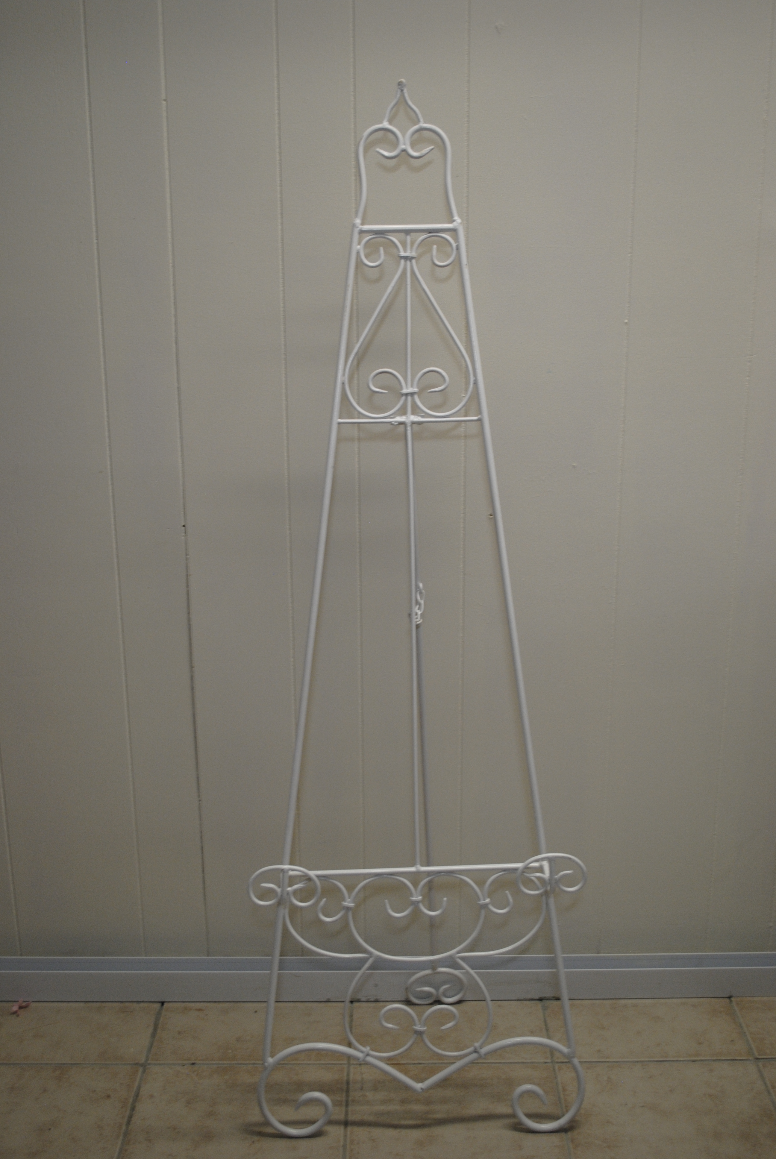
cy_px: 580
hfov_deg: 34.3
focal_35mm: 39
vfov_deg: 49.5
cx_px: 388
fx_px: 1257
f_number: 4.2
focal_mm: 26
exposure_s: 1/40
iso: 400
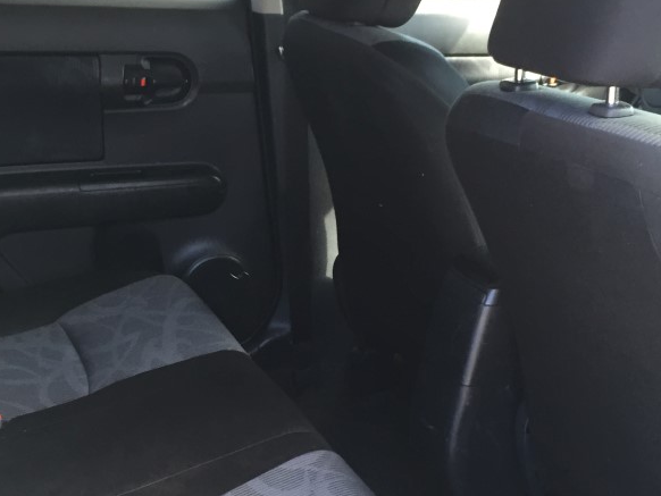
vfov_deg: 28.5
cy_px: 316
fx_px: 974
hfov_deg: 37.5
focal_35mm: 51
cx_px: 335
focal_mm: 4.15
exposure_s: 1/30
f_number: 2.2
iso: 40
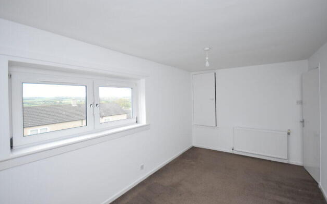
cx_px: 166
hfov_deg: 97.8
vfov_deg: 71.2
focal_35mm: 16
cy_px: 97
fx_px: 143
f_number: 4
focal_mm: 10
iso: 1800
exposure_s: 1/60
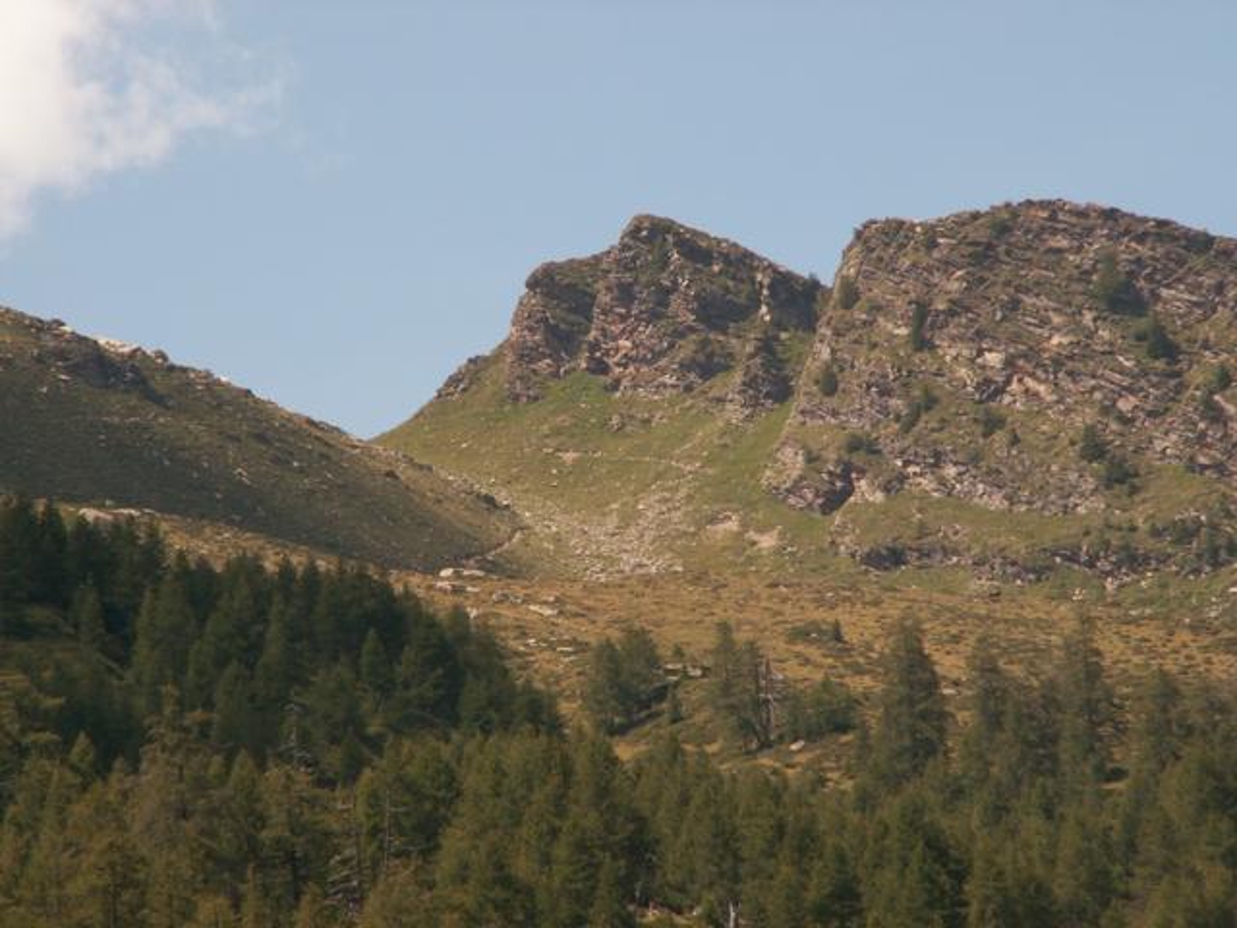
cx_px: 618
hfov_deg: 7.4
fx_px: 9505
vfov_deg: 5.6
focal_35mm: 266
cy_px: 464
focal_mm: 43.61
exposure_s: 1/160
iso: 50
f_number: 7.1
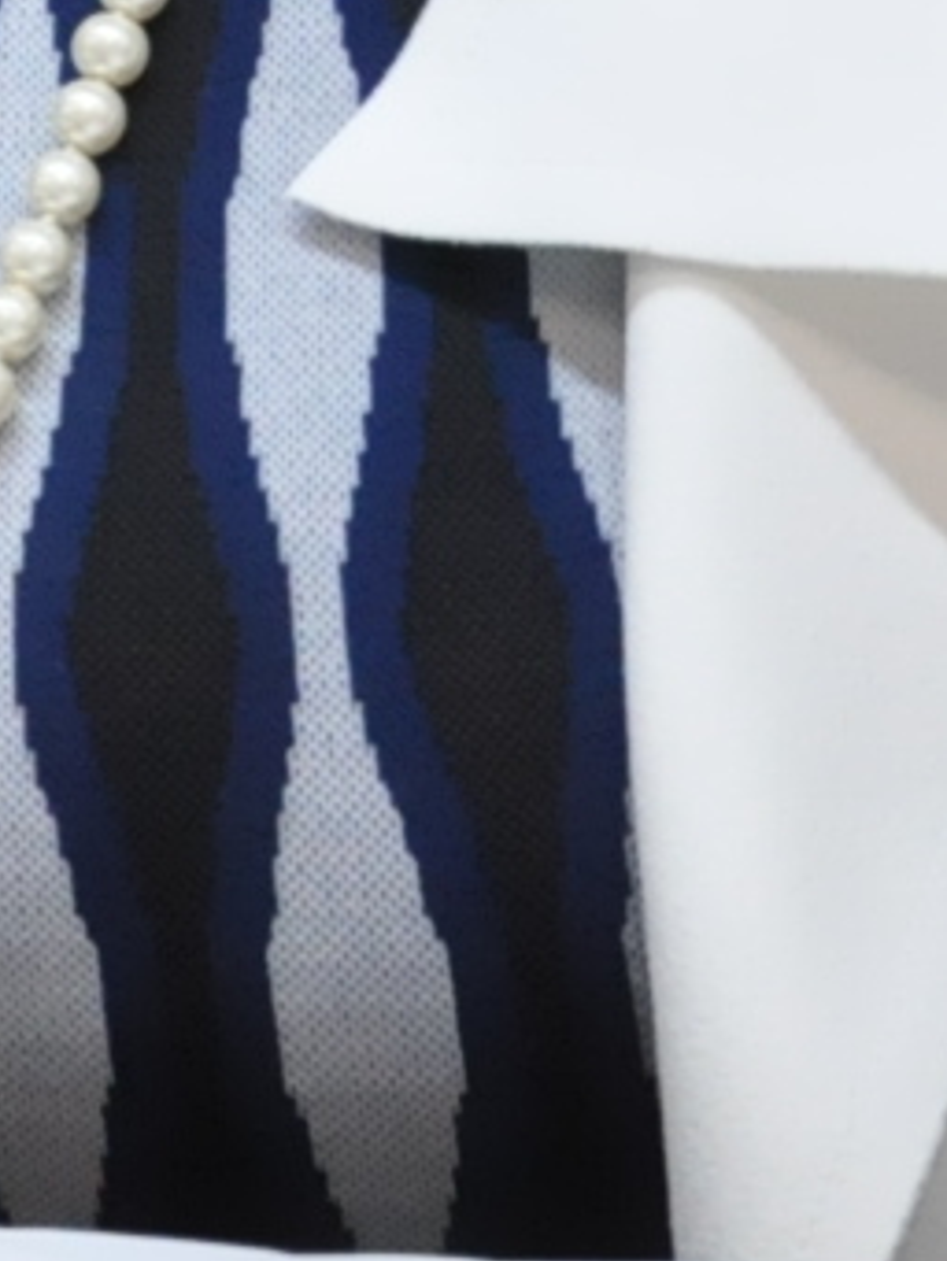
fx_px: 15857
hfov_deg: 3.4
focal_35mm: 435
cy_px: -1180
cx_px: -11
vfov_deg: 4.5
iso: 2000
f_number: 6.3
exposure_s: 1/160
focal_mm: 48
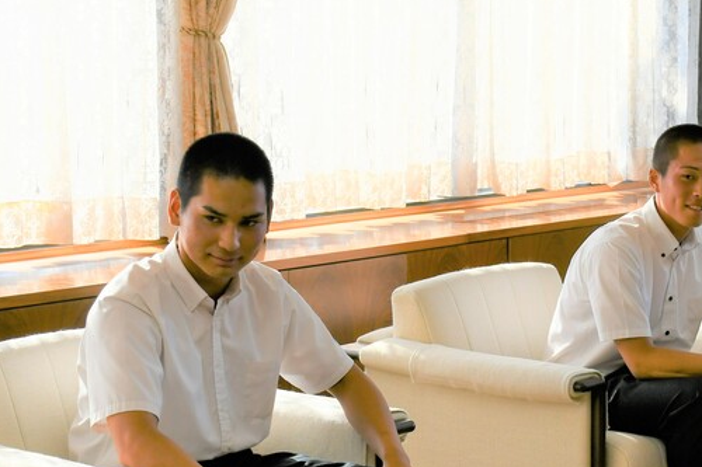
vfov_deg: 19.4
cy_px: 309
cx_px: 484
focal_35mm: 70
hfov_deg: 28.6
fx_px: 1364
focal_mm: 32
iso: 280
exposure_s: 1/250
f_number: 5.6
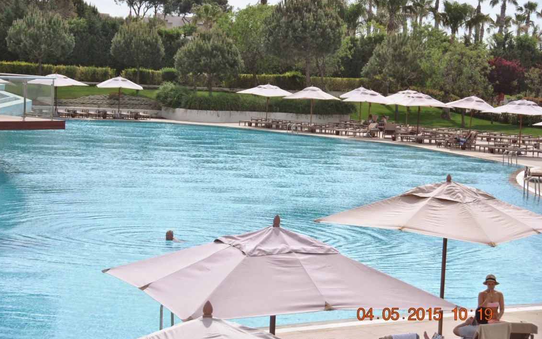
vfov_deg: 13.6
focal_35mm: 96
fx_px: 1418
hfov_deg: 21.6
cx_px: 271
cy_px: 158
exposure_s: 1/500
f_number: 5.6
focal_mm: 62
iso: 110
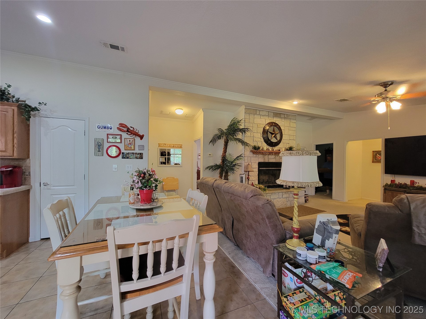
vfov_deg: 89.9
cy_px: 160
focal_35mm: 13
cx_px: 213
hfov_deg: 106.2
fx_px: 160
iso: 320
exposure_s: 1/40
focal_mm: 2.2
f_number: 2.2
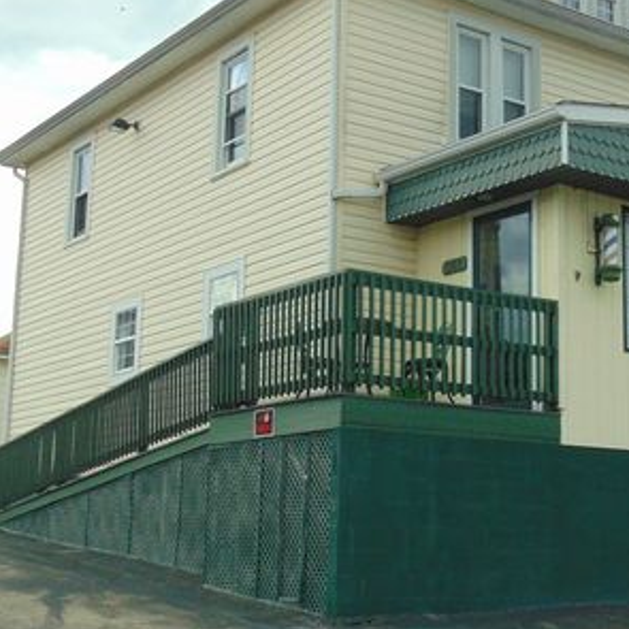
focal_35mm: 63
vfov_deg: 27.3
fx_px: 1295
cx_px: 461
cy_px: 314
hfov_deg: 27.0
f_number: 8.7
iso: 200
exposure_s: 1/250
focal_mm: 7.6
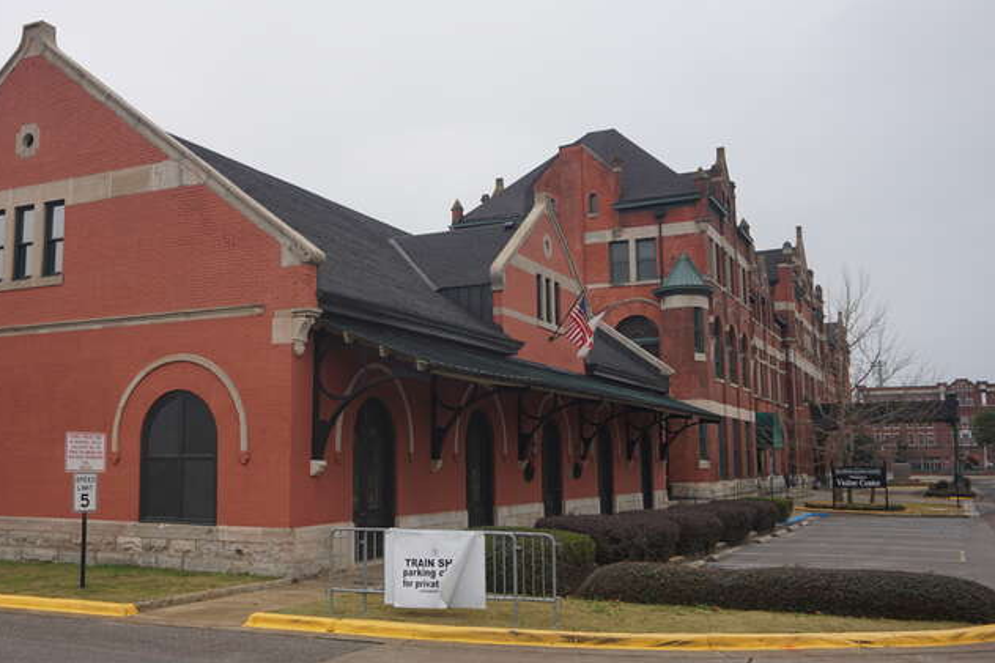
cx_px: 367
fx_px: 1050
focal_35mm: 38
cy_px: 328
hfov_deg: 50.2
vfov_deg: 35.0
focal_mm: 20
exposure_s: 1/60
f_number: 4.5
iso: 100
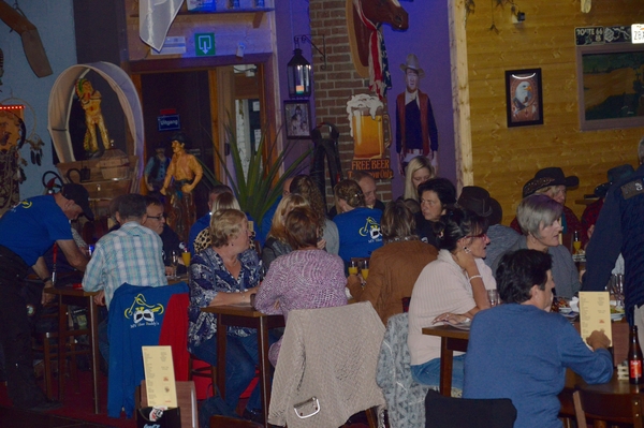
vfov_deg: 10.7
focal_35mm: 128
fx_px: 2279
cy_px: 214
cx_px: 322
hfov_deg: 16.1
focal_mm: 85
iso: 800
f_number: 5.6
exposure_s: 1/60
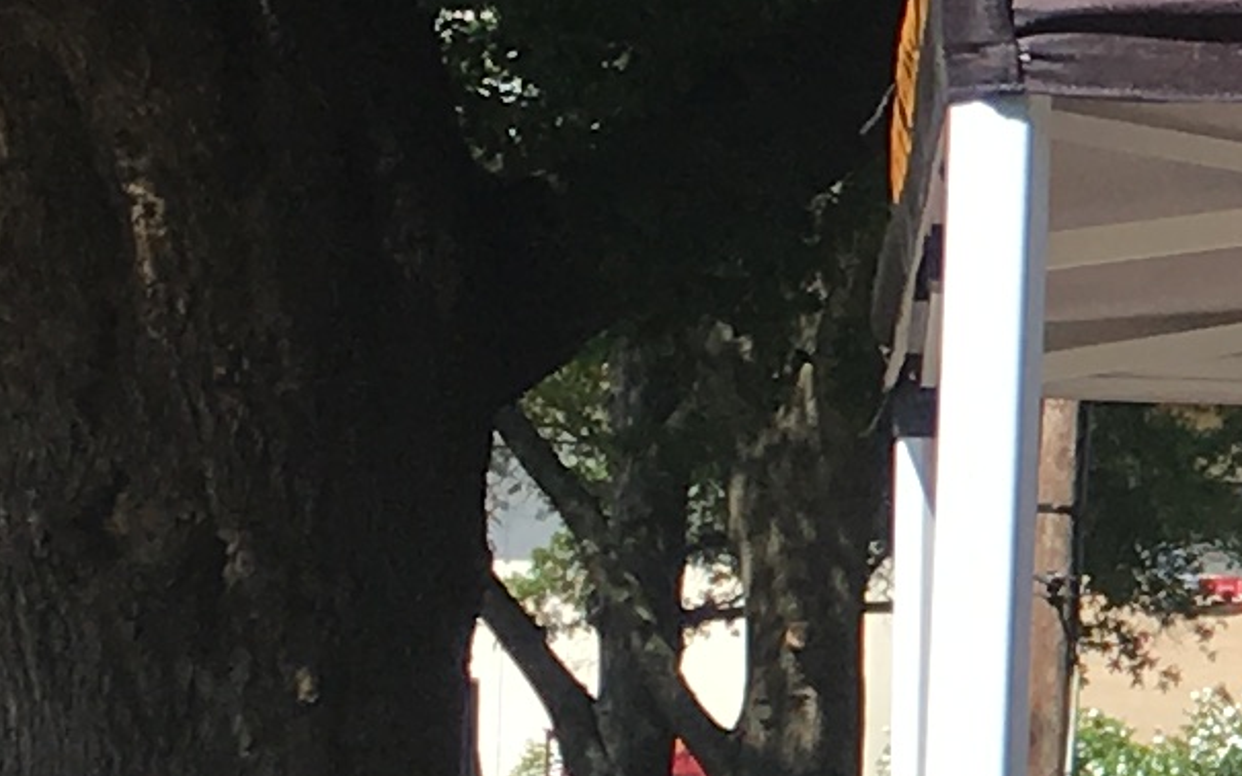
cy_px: 429
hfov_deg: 9.1
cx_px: 3071
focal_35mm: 205
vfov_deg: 6.4
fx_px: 6938
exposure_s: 1/732
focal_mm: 4.15
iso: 25
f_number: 2.2
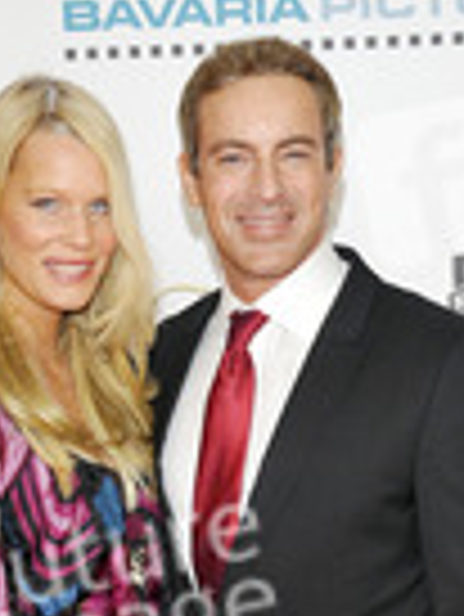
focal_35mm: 112
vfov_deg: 16.4
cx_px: 178
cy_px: 836
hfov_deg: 13.2
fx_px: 1999
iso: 800
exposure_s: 1/250
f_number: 6.3
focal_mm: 40
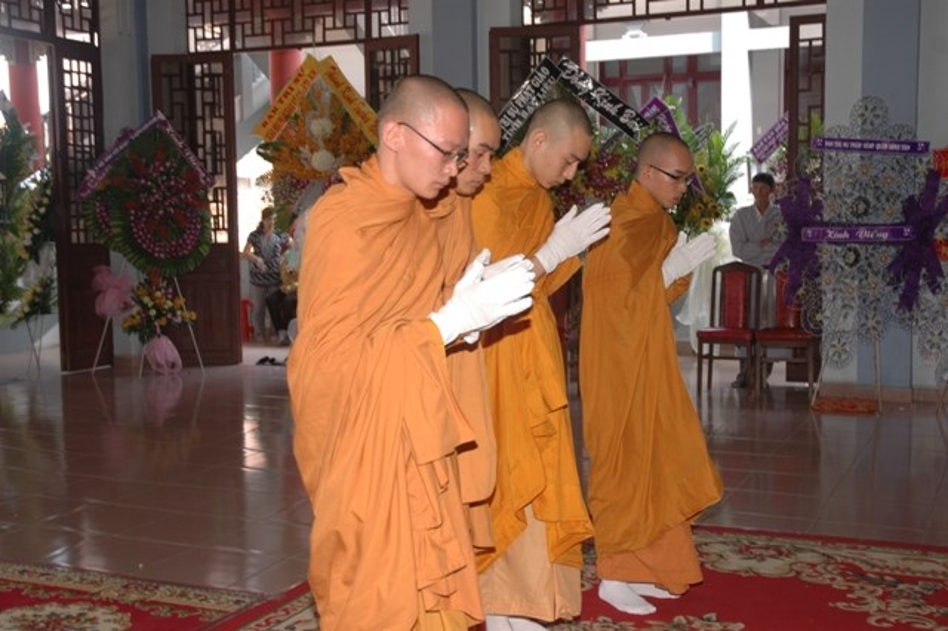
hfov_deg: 42.3
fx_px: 1224
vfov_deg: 28.9
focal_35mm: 46
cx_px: 474
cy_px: 316
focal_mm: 31
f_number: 4
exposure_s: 1/60
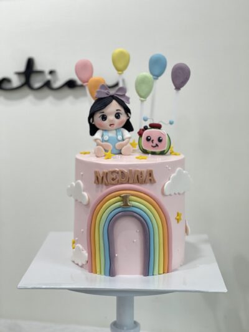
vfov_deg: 30.3
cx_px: 124
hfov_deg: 22.9
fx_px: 614
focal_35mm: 64
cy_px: 166
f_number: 2.2
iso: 200
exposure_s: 1/100
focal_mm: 7.5
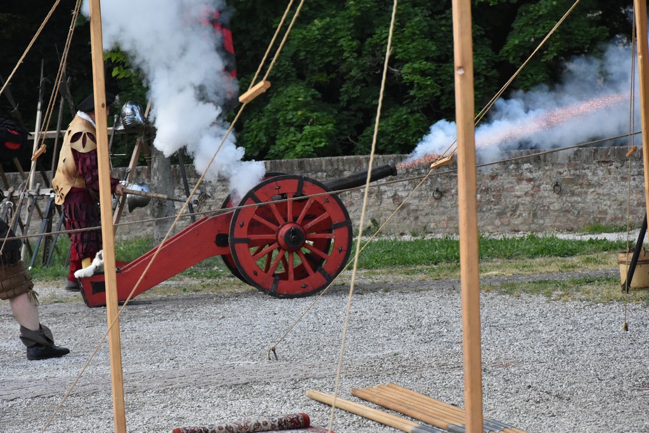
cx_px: 324
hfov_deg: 15.2
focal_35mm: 135
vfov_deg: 10.2
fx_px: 2434
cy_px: 216
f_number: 8
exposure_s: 1/1250
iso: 2000
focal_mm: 90
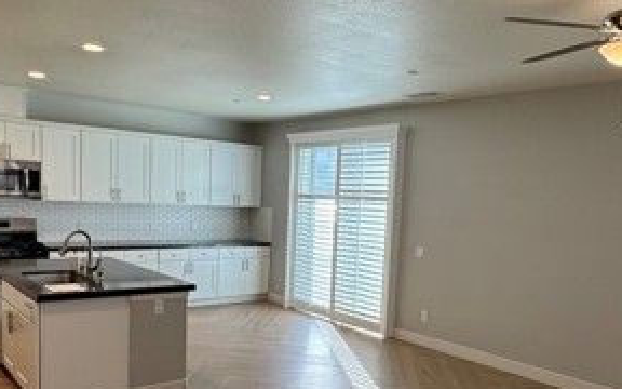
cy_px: 259
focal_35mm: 33
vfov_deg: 37.9
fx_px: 559
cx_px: 315
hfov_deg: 58.1
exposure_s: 1/120
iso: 80
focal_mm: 2.22
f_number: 2.2
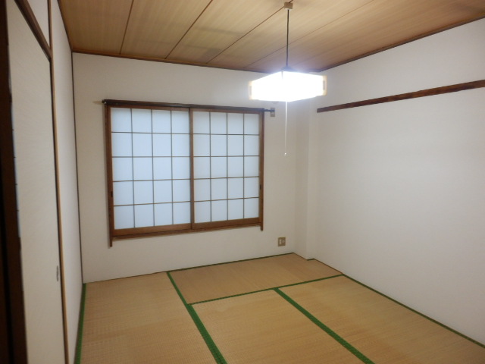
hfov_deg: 71.6
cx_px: 242
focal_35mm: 24
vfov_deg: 56.8
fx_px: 336
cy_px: 182
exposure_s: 1/30
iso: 250
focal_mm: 4.2
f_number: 3
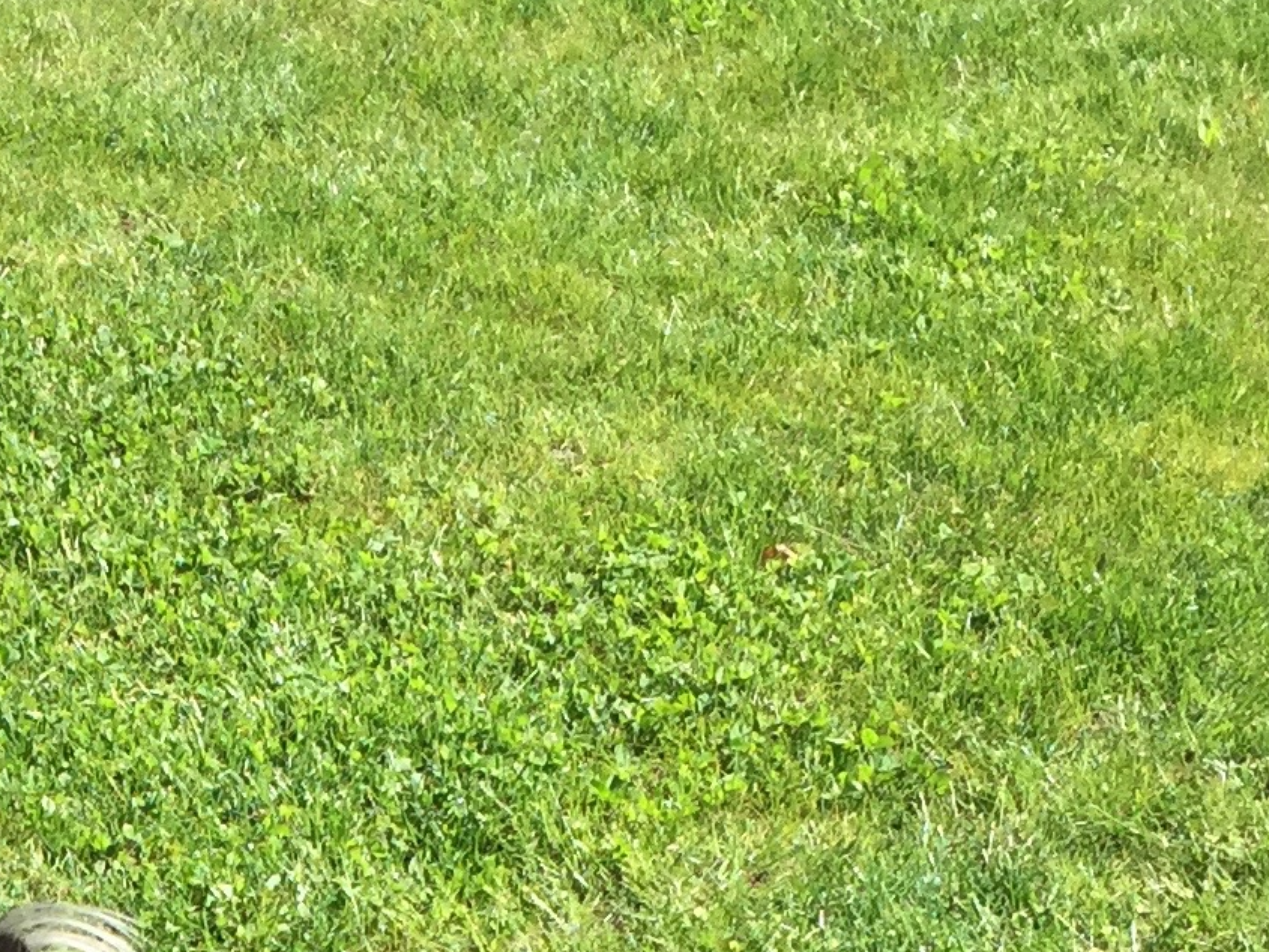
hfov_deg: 17.0
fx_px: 4106
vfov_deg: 12.1
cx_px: -126
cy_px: 1728
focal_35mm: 112
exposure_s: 1/1068
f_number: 2.2
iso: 32
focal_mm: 4.15
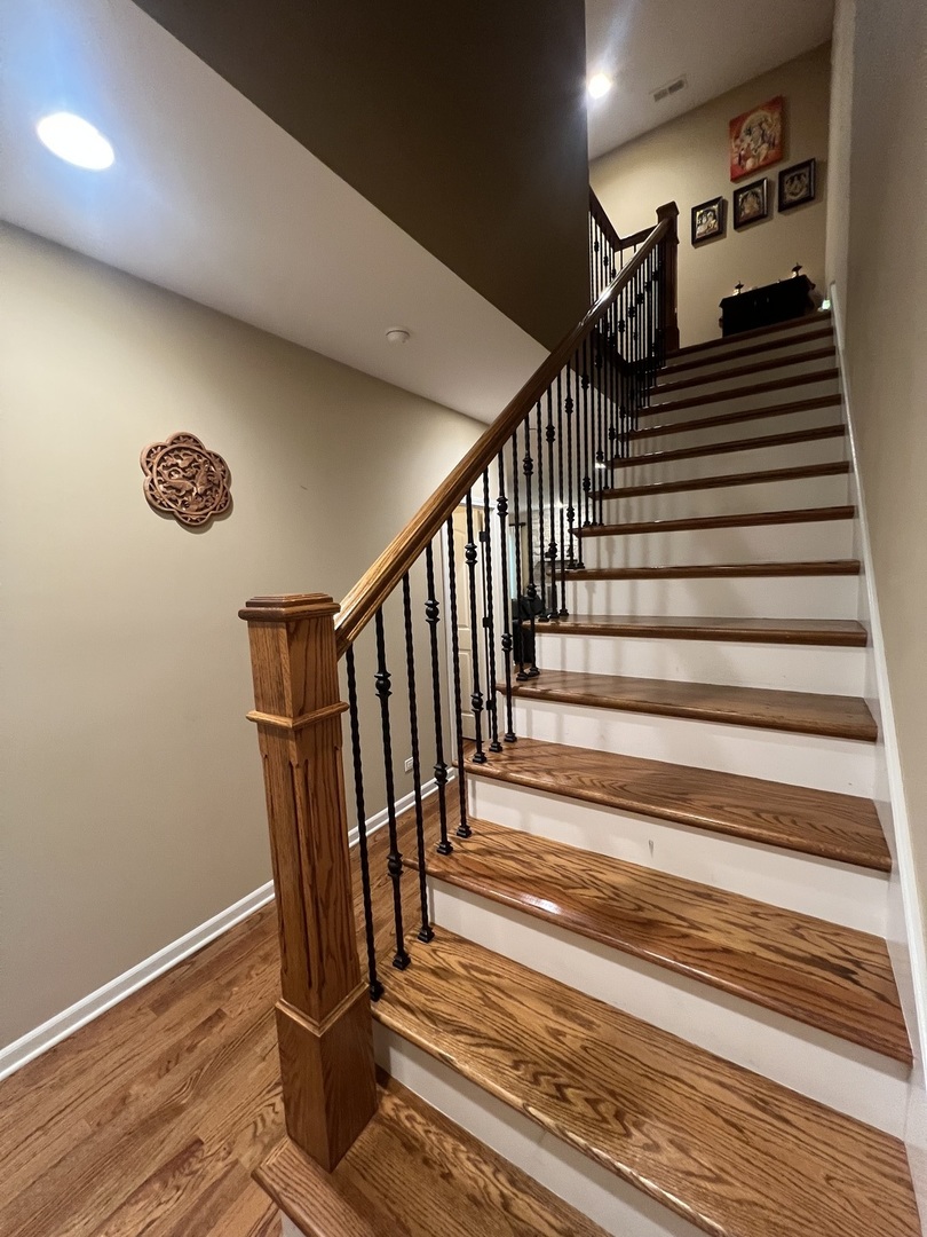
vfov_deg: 106.2
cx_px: 464
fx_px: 464
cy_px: 618
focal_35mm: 13
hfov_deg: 89.9
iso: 500
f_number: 1.8
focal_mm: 1.57
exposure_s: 1/60
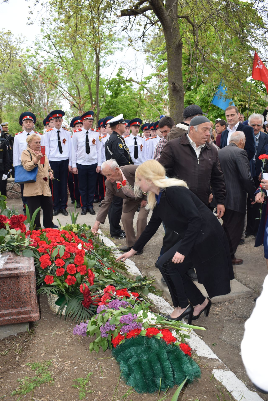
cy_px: 200
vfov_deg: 57.2
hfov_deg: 40.0
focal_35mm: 33
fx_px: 368
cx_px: 134
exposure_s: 1/125
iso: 100
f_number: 5.6
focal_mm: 22
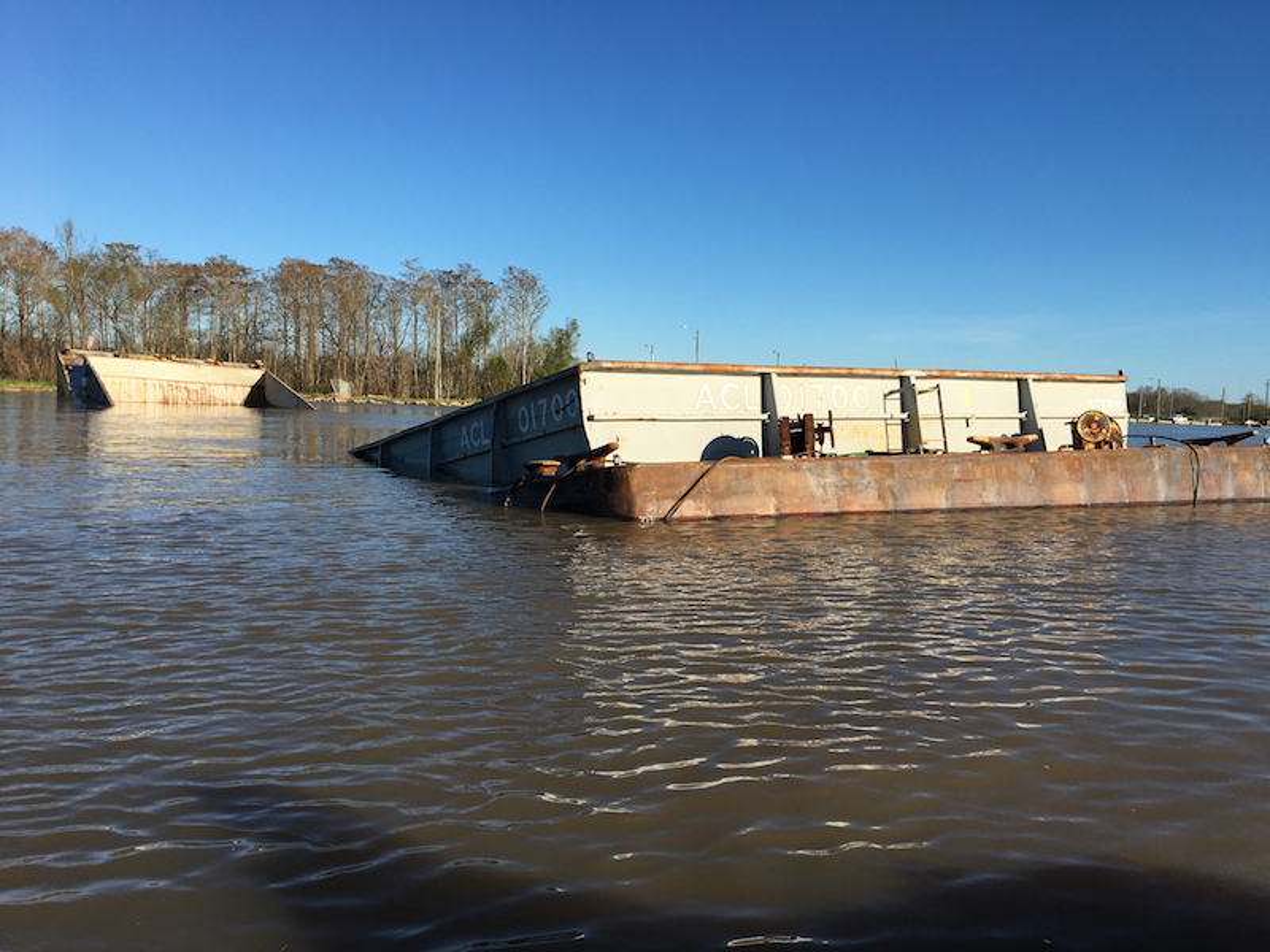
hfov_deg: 61.7
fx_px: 1064
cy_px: 476
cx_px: 635
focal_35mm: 29
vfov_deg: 48.2
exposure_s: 1/1637
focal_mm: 4.15
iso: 25
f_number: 2.2
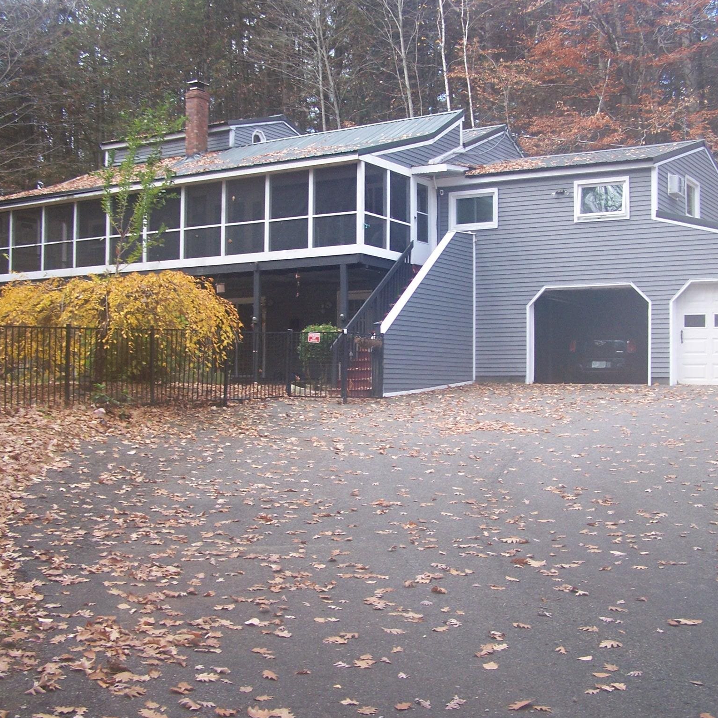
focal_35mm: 45
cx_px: 405
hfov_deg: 37.5
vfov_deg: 37.6
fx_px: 1056
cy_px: 358
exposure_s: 1/125
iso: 80
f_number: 2.8
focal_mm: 6.3
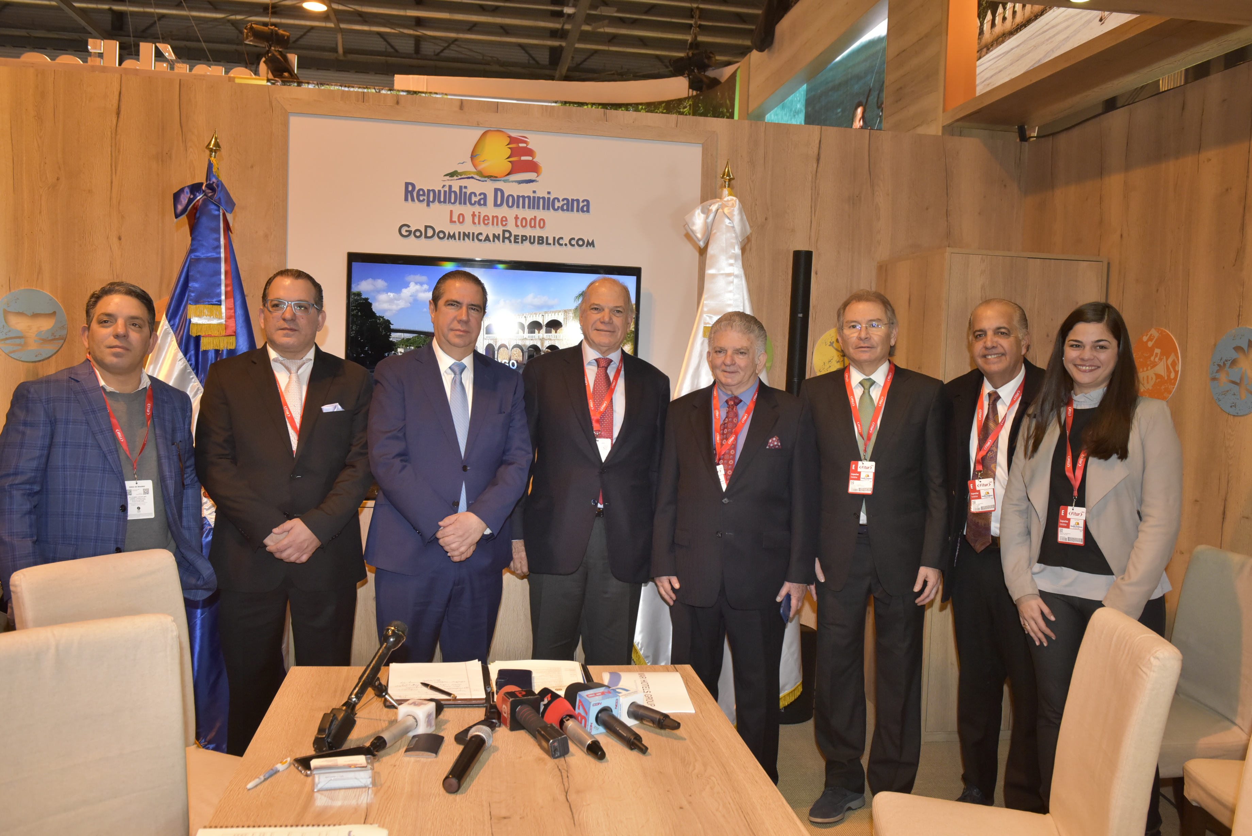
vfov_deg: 42.4
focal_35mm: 31
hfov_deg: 60.3
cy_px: 418
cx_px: 626
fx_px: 1078
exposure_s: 1/160
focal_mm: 31
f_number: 7.1
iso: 3200
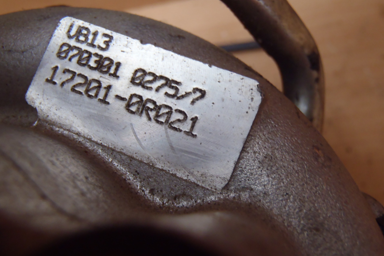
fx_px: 416
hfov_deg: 49.6
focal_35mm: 39
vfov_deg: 34.2
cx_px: 192
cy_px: 133
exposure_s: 1/4
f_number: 4.7
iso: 250
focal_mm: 6.64
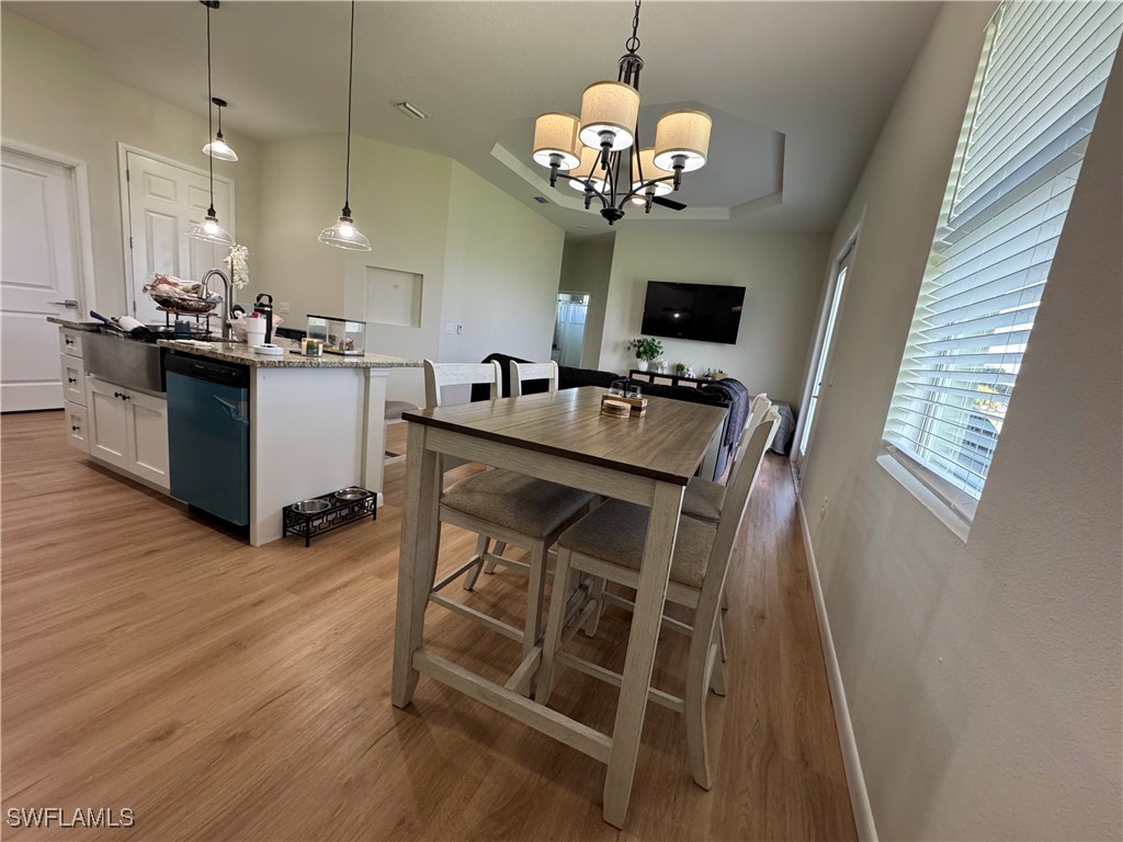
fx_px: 454
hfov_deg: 102.1
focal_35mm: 14
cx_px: 562
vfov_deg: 85.7
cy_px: 421
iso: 320
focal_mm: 2.22
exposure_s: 1/120
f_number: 2.2
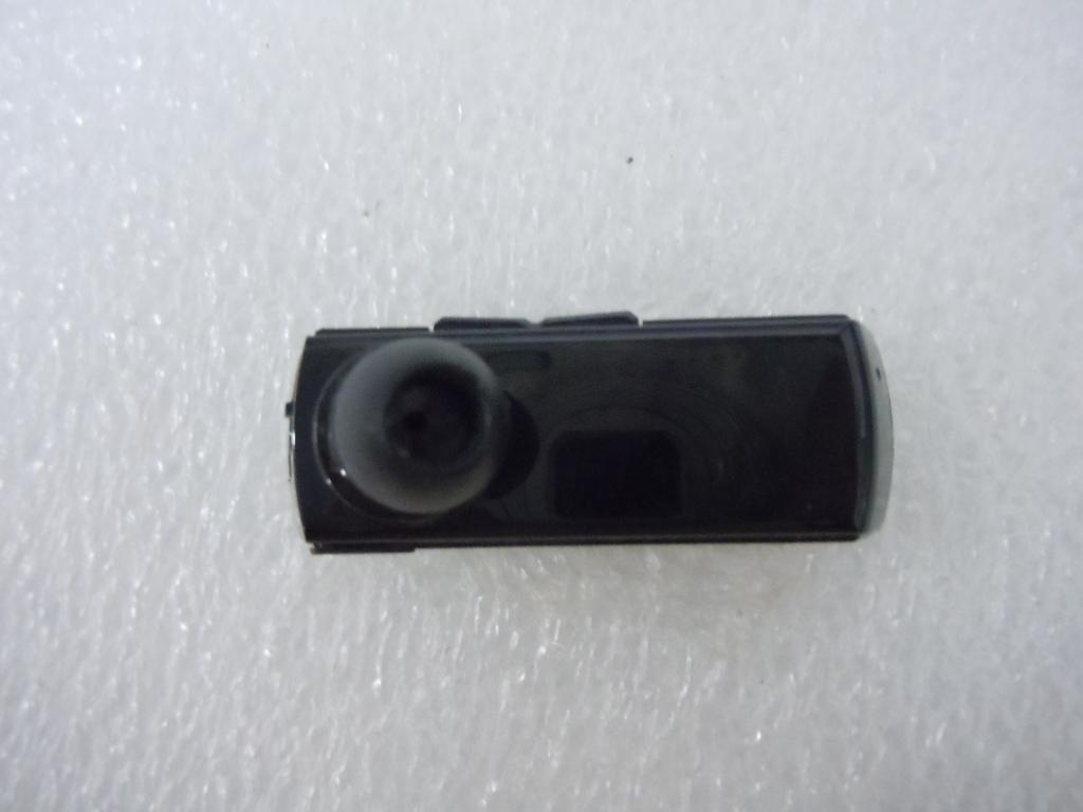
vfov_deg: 42.9
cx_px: 542
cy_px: 406
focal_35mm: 33
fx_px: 1032
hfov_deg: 55.4
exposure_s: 1/15
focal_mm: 5.9
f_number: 4
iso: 800
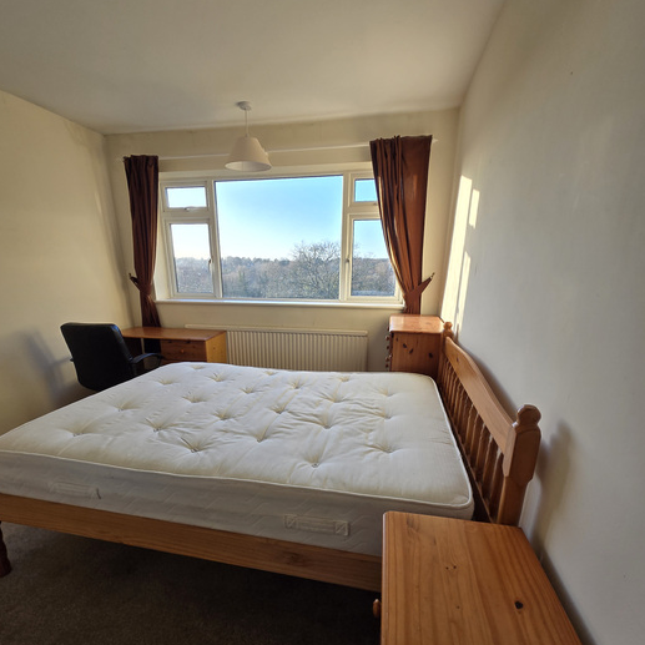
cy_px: 383
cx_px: 311
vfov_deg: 86.5
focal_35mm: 16
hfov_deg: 87.4
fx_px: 337
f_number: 2.2
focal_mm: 1.7
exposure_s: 1/100
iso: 32
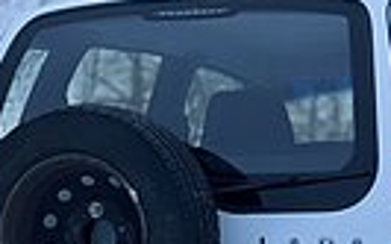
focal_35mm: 337
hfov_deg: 6.2
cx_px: 394
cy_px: 162
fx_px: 3590
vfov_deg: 3.9
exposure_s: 1/121
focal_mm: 9
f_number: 2.8
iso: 125
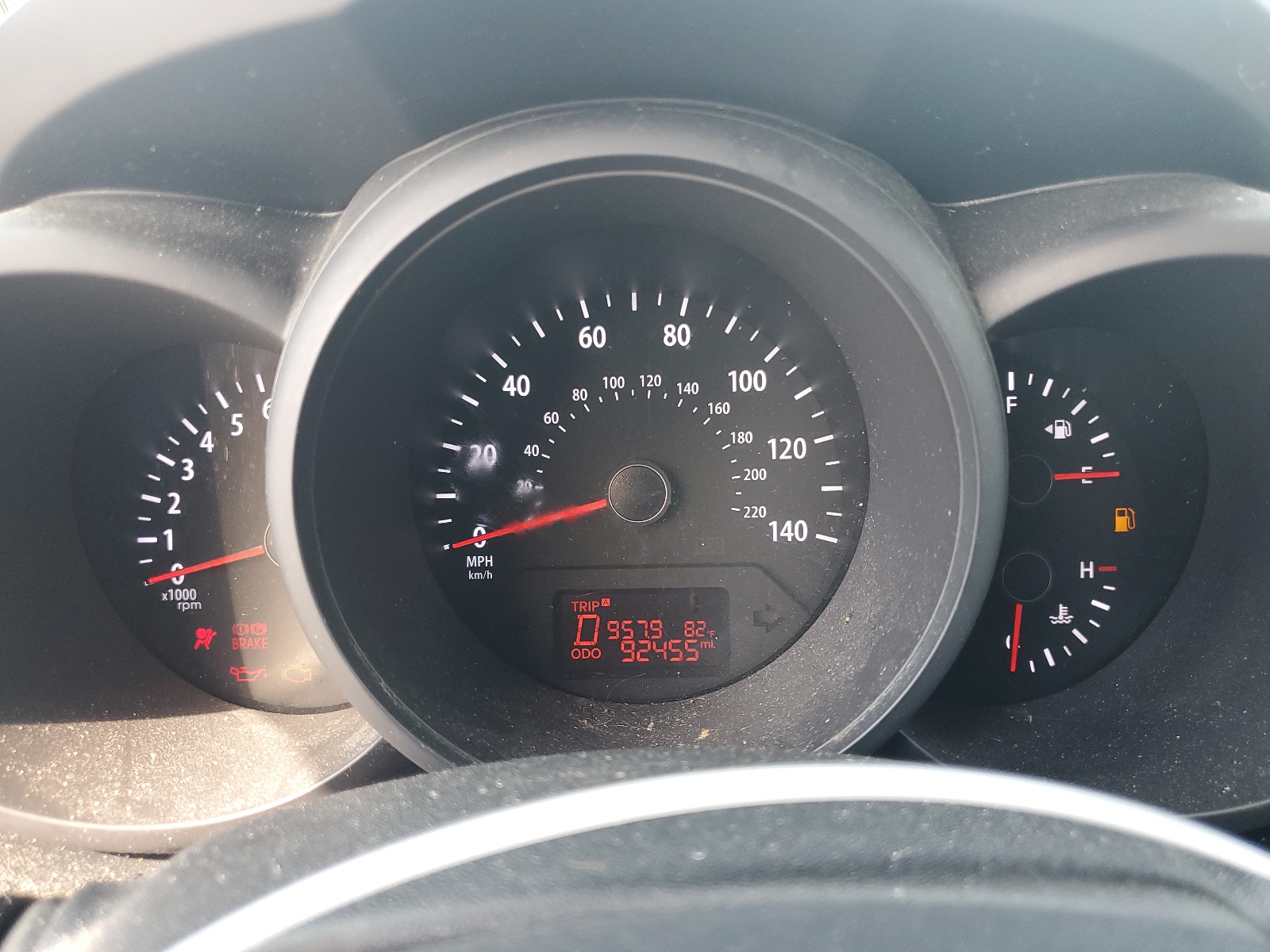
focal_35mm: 26
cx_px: 635
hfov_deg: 67.3
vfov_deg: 53.1
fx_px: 954
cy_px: 476
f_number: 1.5
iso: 97
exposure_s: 1/120
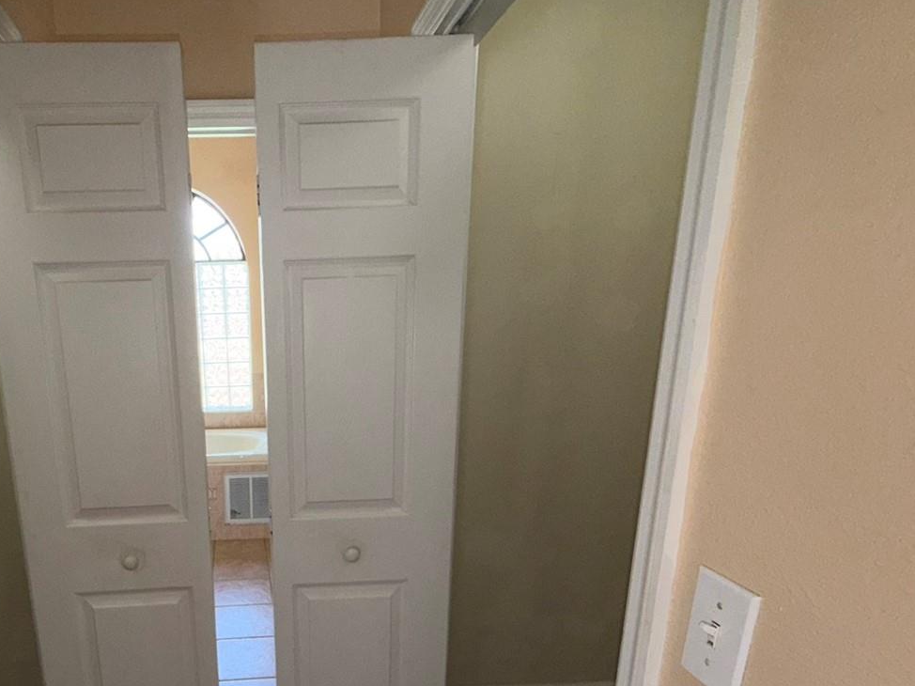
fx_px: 608
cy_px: 484
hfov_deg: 70.7
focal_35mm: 23
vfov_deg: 56.9
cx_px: 271
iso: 80
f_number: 2.2
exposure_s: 1/120
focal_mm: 2.22
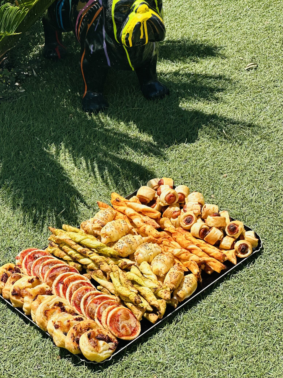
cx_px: 120
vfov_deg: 20.6
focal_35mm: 95
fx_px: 1036
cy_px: 149
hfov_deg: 15.6
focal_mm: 9
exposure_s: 1/573
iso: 32
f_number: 2.8
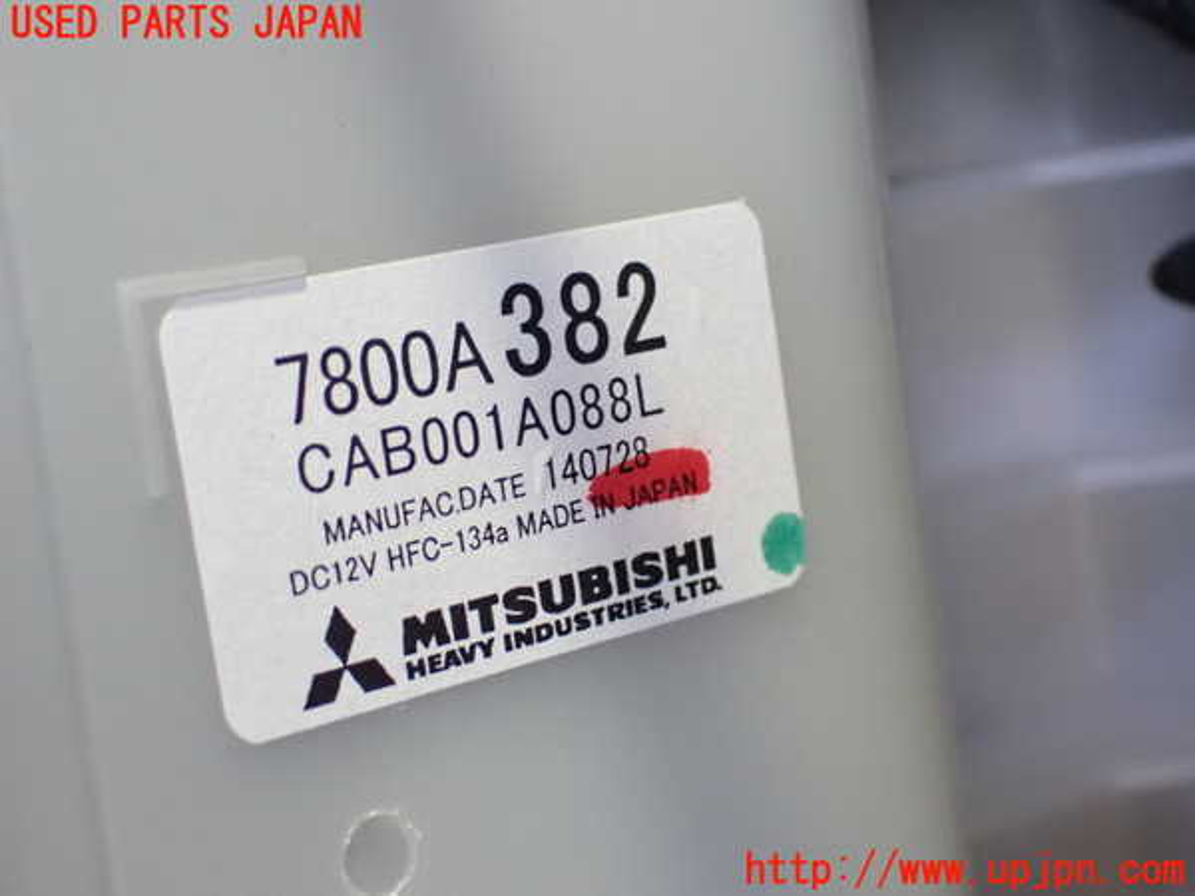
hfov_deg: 25.3
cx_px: 598
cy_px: 448
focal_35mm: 77
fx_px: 2658
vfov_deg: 19.1
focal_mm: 13.65
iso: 1600
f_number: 4.1
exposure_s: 1/40
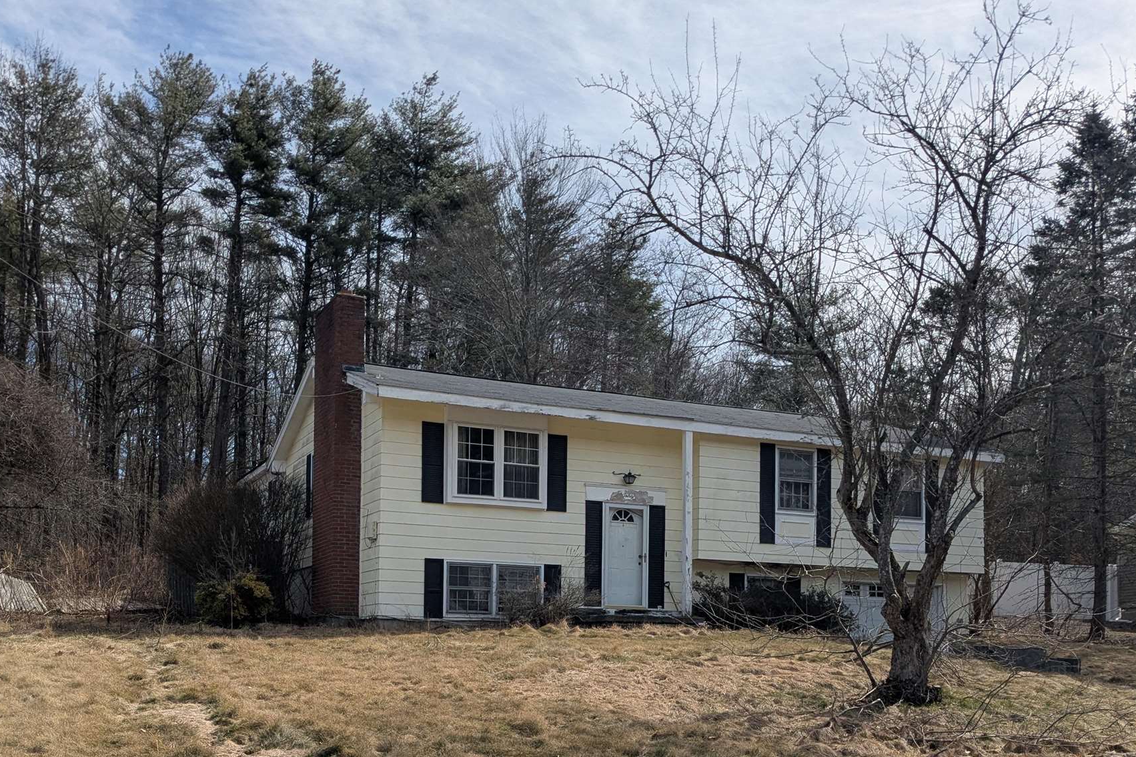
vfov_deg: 34.2
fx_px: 1199
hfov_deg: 50.7
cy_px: 586
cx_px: 569
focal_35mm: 38
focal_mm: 4.38
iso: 55
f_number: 1.73
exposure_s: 1/4673
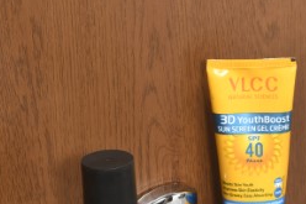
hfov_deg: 6.7
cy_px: 215
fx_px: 2608
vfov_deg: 4.5
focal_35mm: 307
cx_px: 318
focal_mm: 85
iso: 80
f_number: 11
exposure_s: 1/30
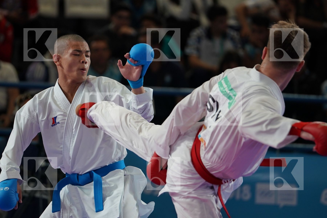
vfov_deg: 4.6
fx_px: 2725
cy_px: 109
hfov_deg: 6.9
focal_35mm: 300
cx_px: 164
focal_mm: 200
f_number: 2.8
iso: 800
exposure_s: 1/1000
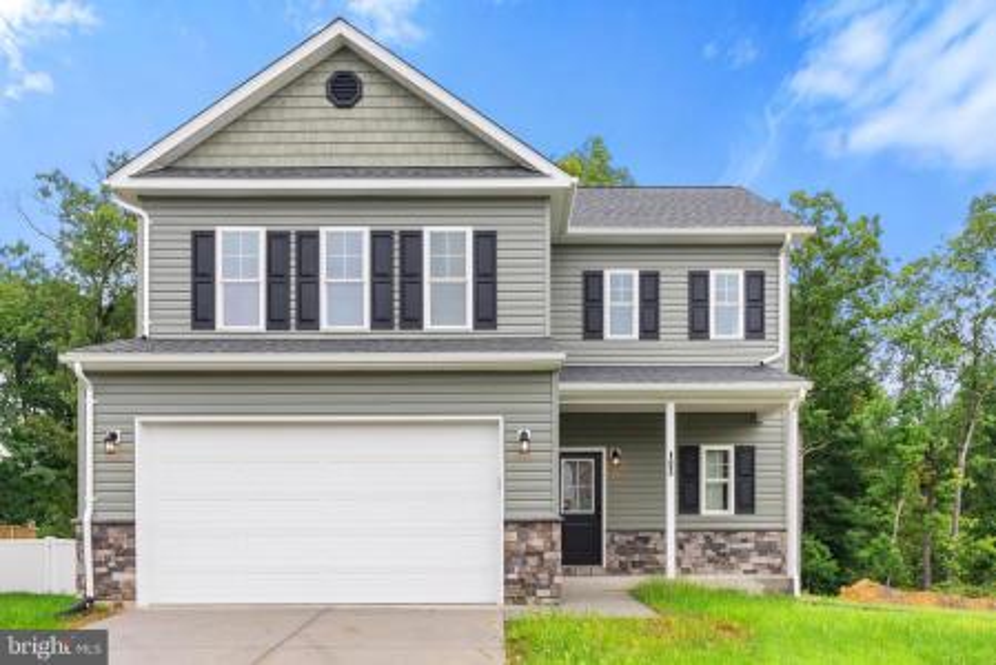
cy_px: 332
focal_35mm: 29
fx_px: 803
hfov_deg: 63.6
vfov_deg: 45.0
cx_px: 498
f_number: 8
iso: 640
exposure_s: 1/640
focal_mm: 29
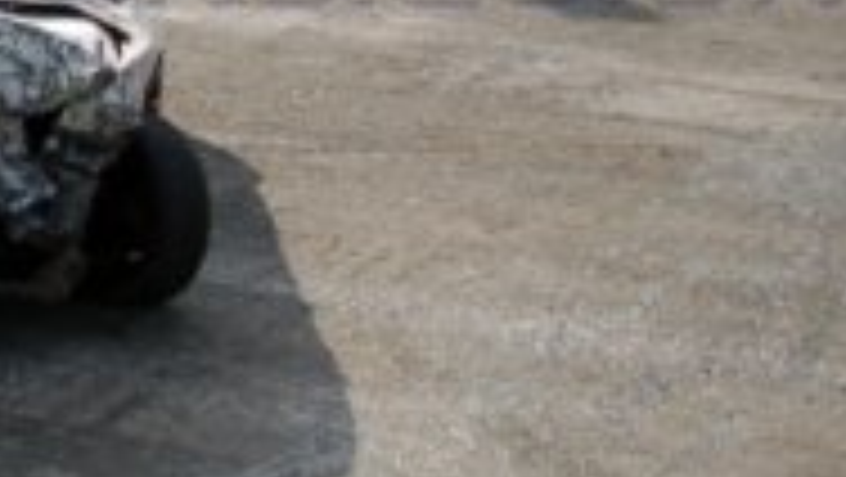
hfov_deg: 14.5
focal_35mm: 139
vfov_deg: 8.7
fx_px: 3120
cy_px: -32
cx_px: -369
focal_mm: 26
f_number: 4.5
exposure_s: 1/1250
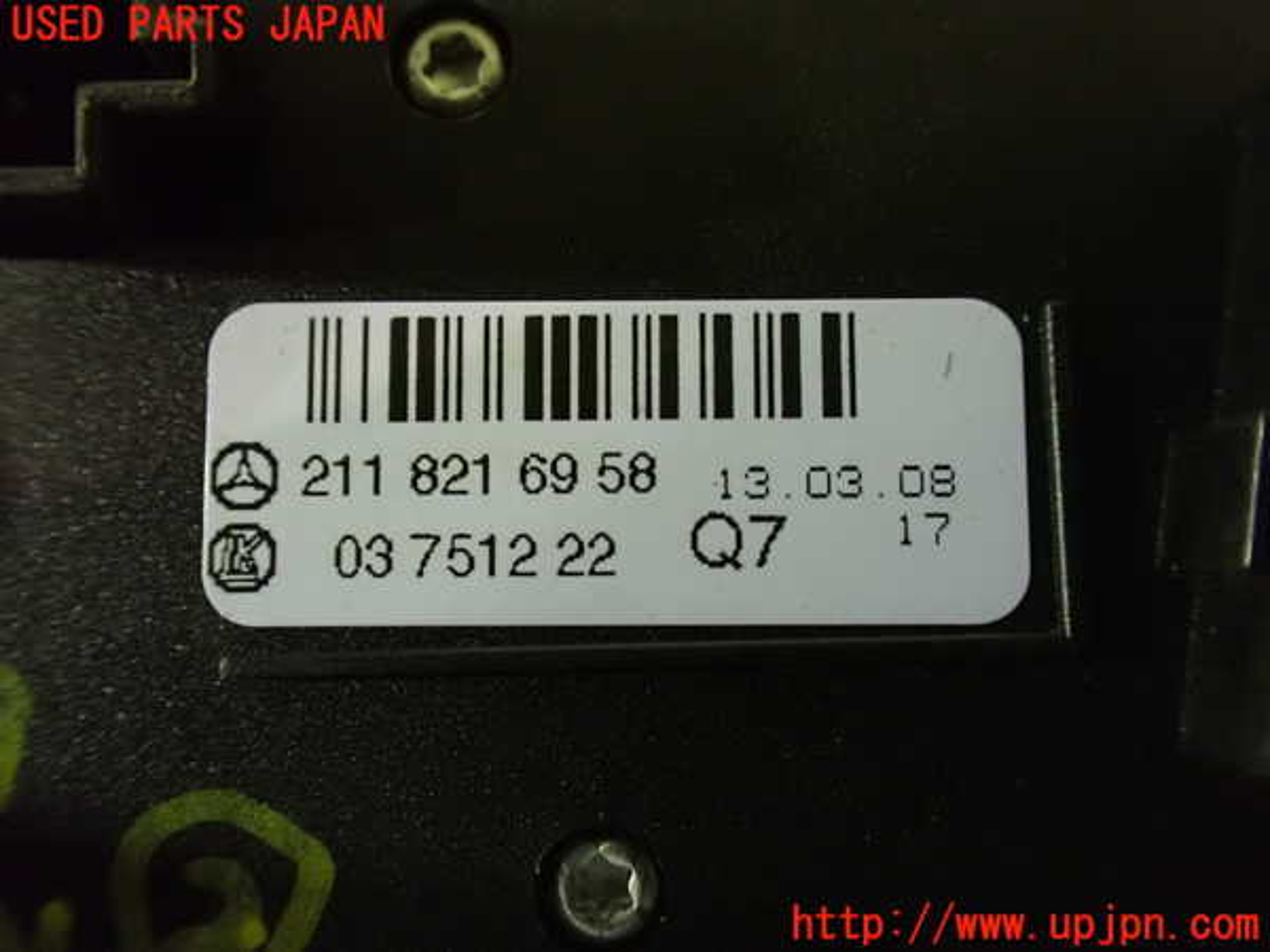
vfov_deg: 46.8
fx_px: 1101
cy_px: 476
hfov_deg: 60.0
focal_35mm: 30
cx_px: 635
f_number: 2.3
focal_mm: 5.4
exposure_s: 1/15
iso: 1600
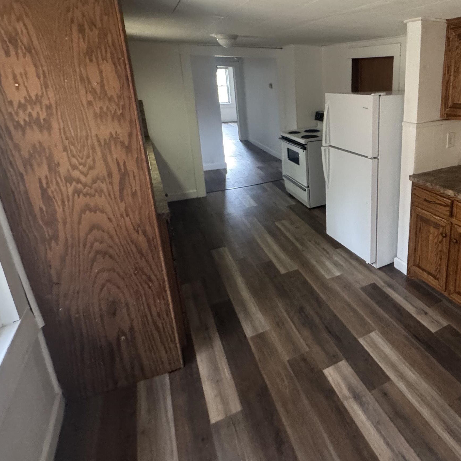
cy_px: 170
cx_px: 340
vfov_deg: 68.4
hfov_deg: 65.8
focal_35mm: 22
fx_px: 331
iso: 800
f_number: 2.2
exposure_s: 1/60
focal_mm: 2.22
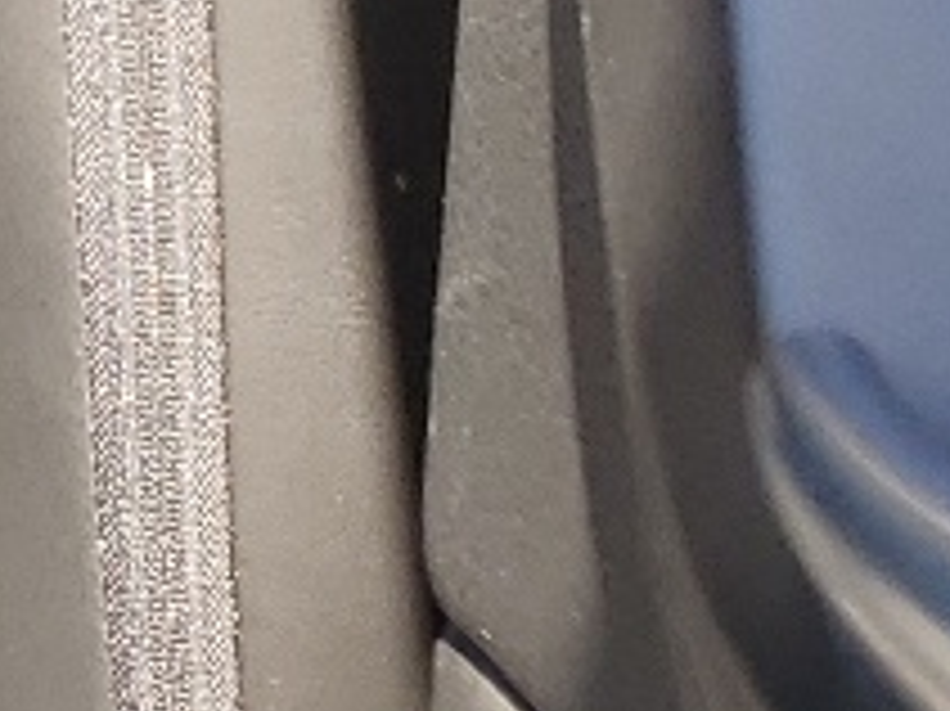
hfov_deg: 8.2
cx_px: -2125
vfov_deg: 6.9
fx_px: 5403
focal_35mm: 197
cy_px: -1346
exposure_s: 1/286
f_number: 1.5
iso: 50
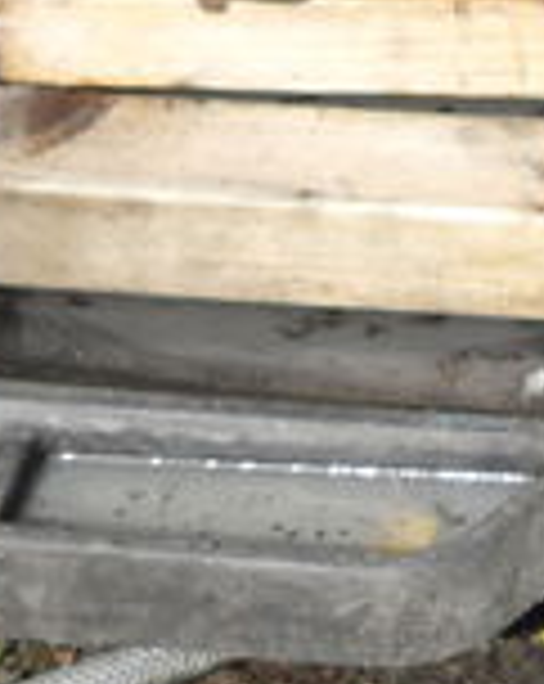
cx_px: 868
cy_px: -369
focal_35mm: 144
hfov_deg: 10.3
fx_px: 2907
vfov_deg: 12.7
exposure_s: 1/60
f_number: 8.9
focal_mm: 6.2
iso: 100
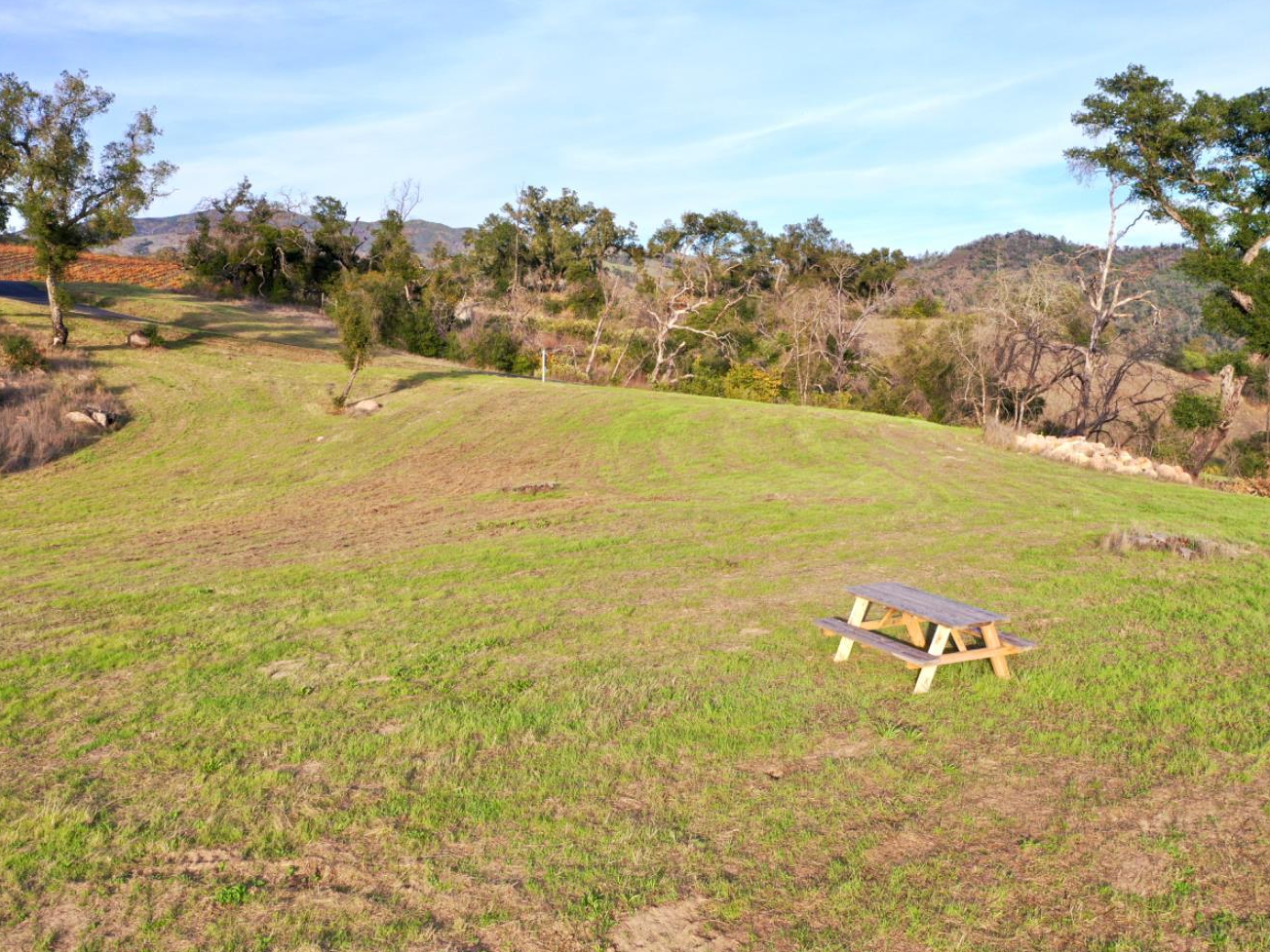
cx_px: 619
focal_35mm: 31
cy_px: 477
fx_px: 1137
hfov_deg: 58.3
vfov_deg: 45.4
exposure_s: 1/120
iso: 100
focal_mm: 10.26
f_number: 6.3
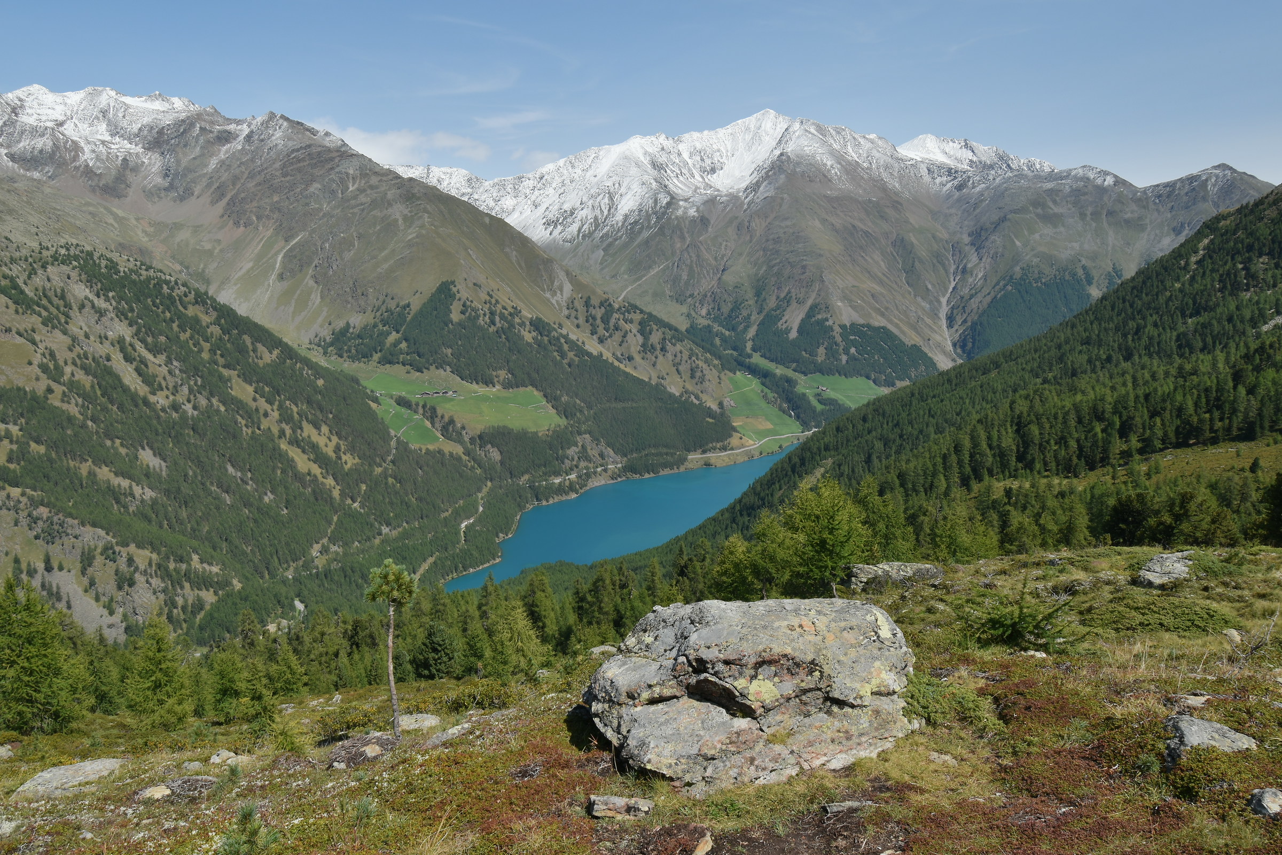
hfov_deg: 73.7
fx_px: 855
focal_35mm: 24
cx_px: 641
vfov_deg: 53.1
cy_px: 428
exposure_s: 1/125
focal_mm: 16
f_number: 14
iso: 100
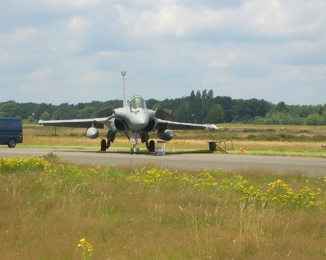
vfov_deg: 16.2
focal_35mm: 95
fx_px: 916
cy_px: 109
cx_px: 136
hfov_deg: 20.2
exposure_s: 1/200
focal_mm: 12.2
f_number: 6.2
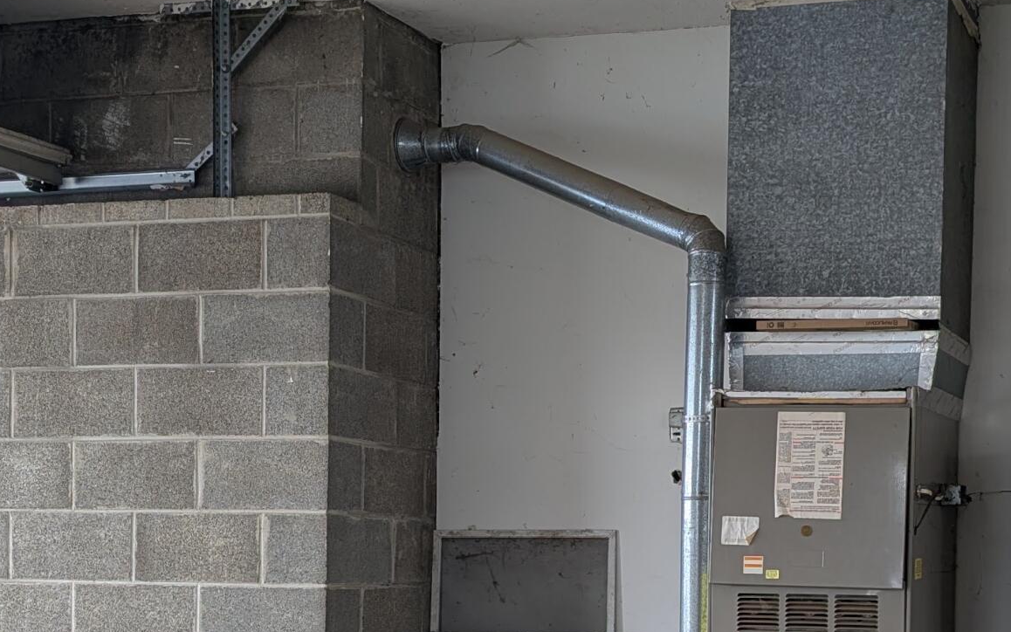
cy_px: 595
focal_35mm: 66
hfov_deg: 30.7
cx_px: 713
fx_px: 1819
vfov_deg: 19.3
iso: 41
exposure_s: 1/60.4
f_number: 1.85
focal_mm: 6.81
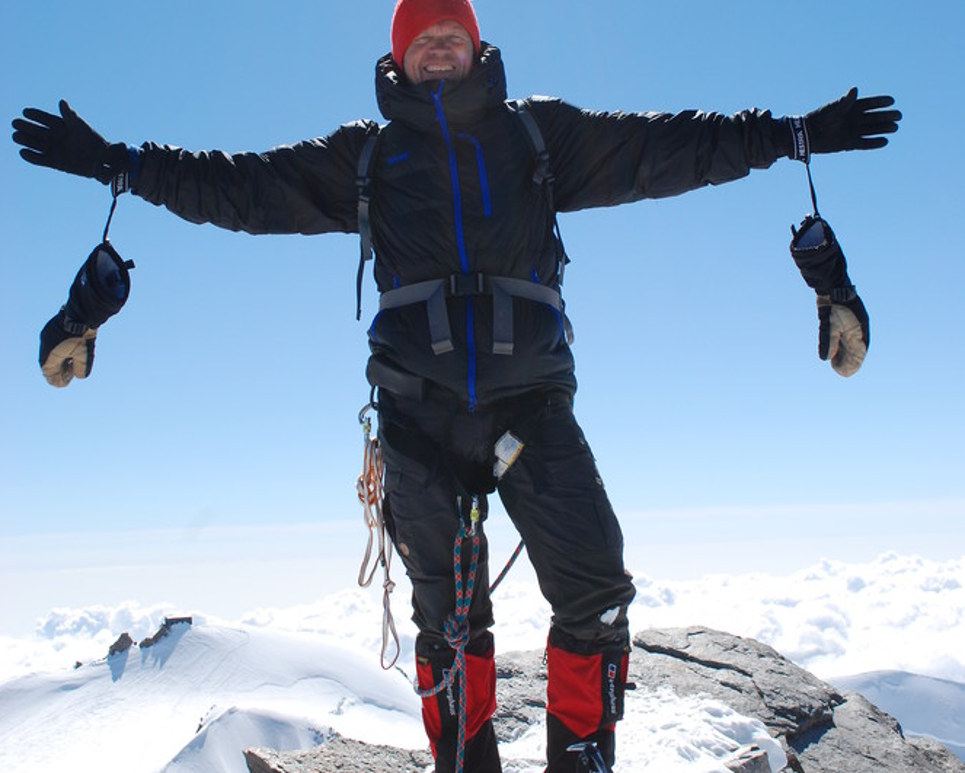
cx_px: 482
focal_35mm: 51
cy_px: 294
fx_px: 1457
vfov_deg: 29.6
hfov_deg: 36.6
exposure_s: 1/400
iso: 200
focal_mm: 24
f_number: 10
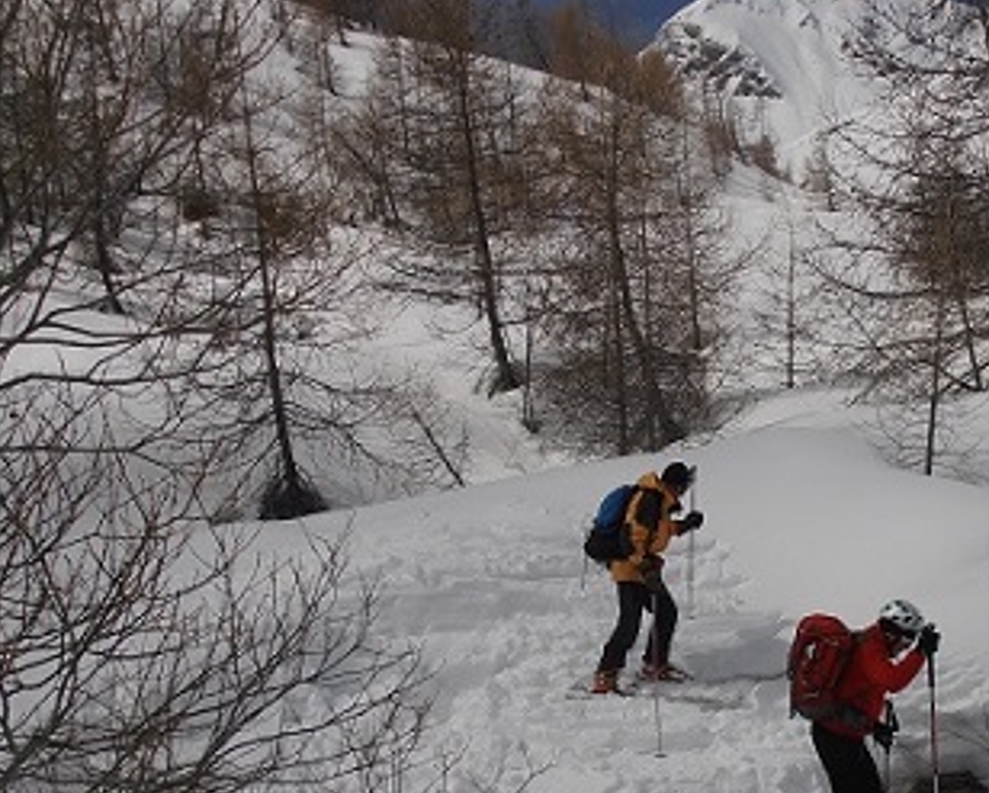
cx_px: 777
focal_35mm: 57
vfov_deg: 26.2
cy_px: 645
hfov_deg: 32.2
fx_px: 1670
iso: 80
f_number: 8.8
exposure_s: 1/2000
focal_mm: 5.25
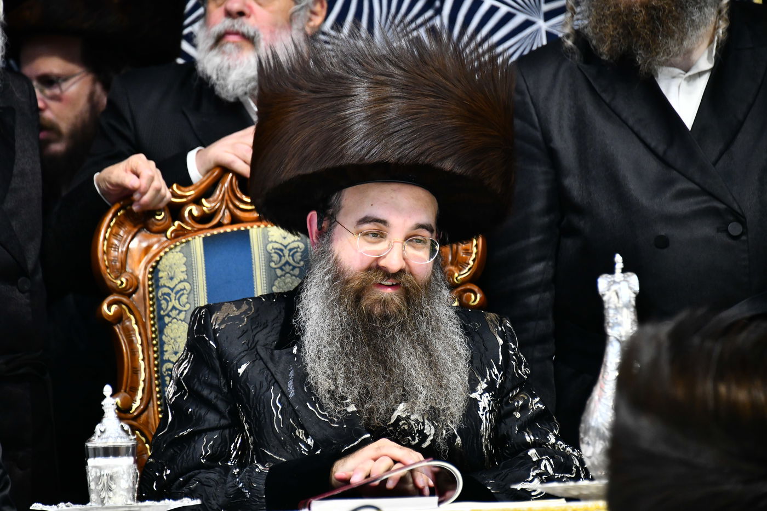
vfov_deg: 5.5
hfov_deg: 8.2
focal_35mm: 250
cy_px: 256
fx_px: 5325
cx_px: 384
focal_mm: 250
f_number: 5.6
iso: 2000
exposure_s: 1/160
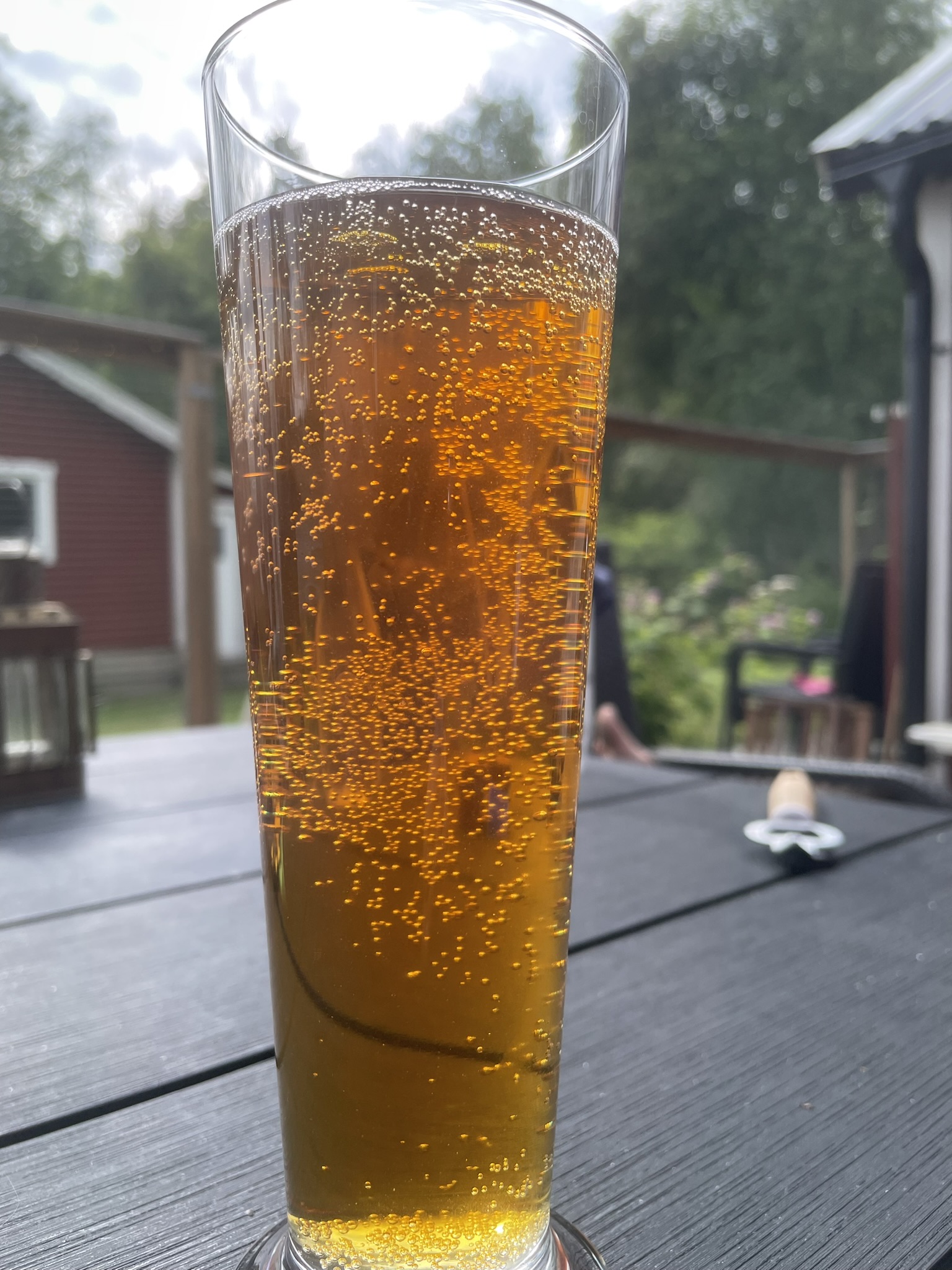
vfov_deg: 67.3
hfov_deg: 53.1
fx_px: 953
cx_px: 476
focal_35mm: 26
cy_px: 635
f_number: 1.6
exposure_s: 1/785
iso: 32
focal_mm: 4.2
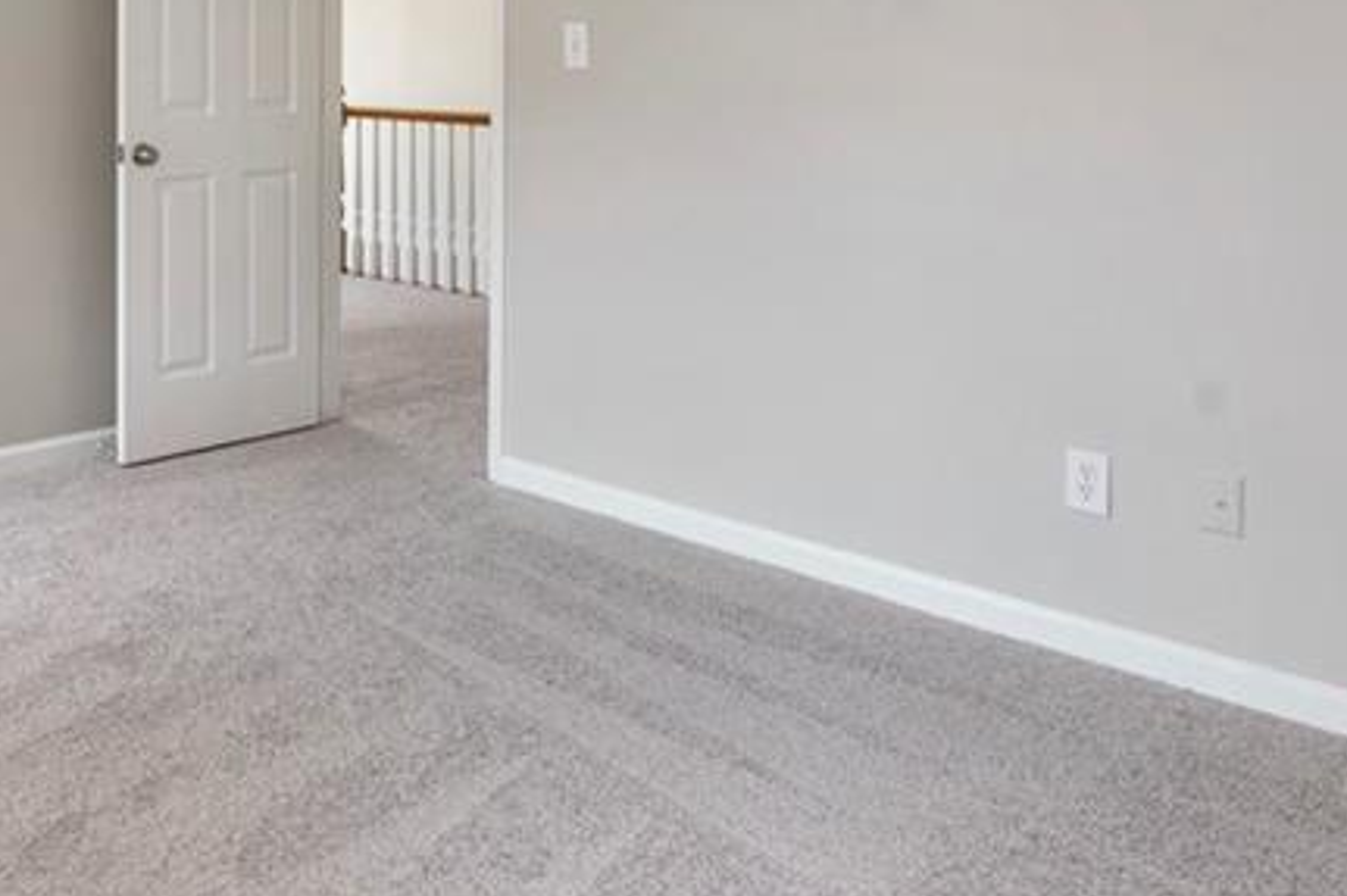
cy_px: 47
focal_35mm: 38
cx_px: 247
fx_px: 1421
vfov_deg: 32.8
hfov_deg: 47.6
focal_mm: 16
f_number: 8
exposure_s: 1/40
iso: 400
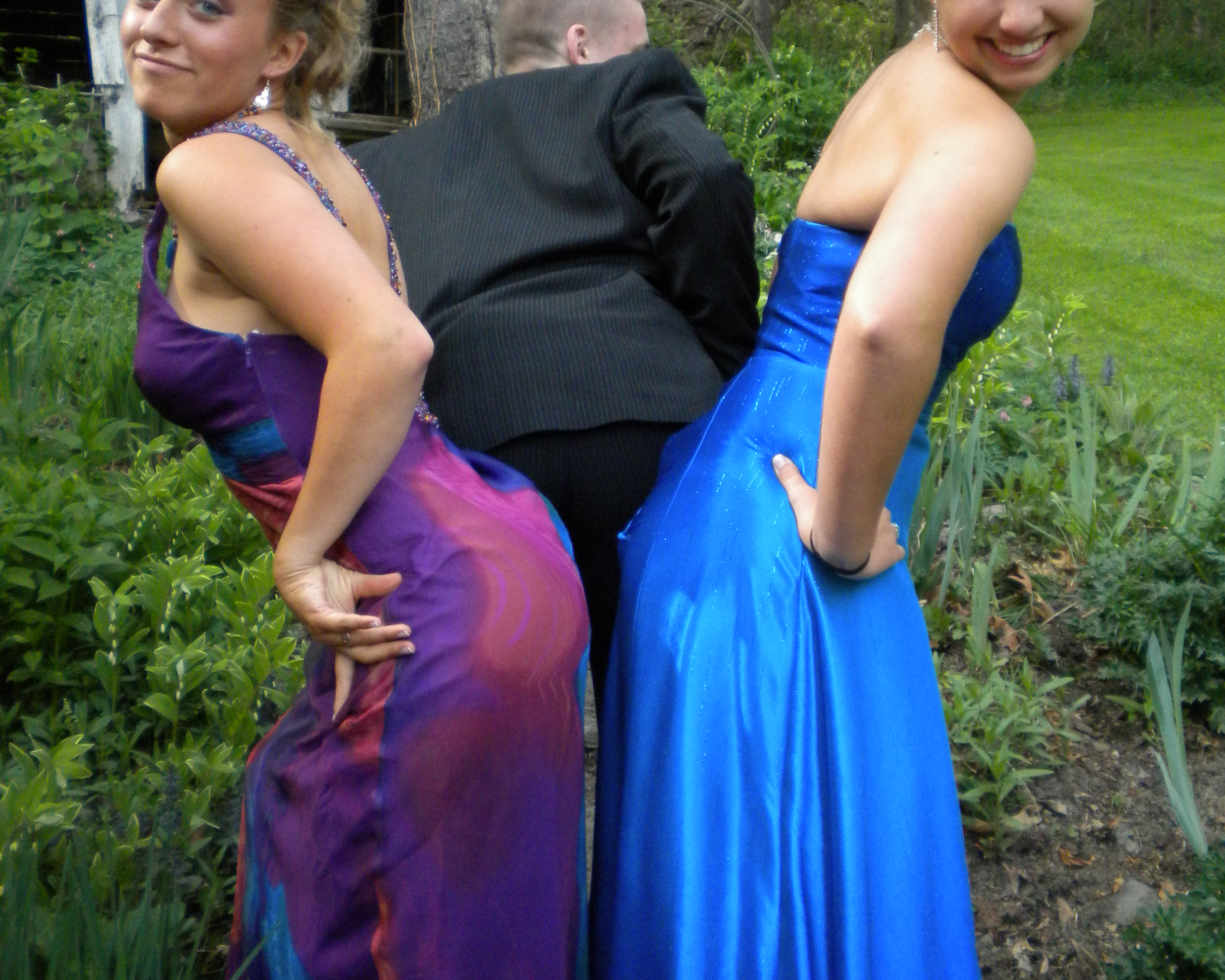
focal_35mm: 46
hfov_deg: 40.3
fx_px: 1668
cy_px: 414
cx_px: 609
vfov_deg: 32.7
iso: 363
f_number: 3.1
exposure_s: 1/500
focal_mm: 6.3
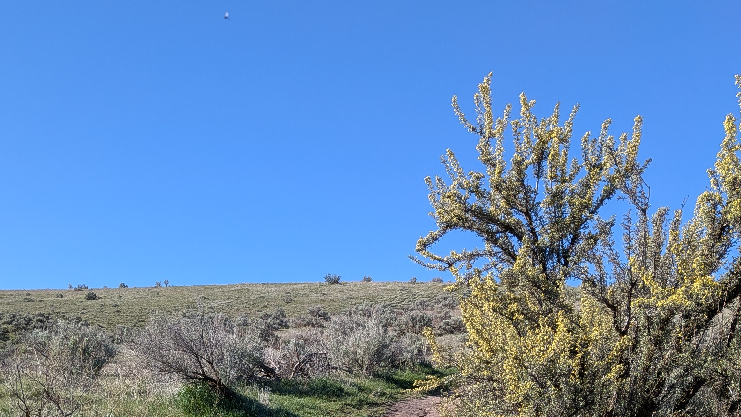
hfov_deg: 45.0
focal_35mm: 45
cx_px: 269
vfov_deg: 22.9
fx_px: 884
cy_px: 572
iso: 29
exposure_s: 1/1190
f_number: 1.7
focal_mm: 4.53
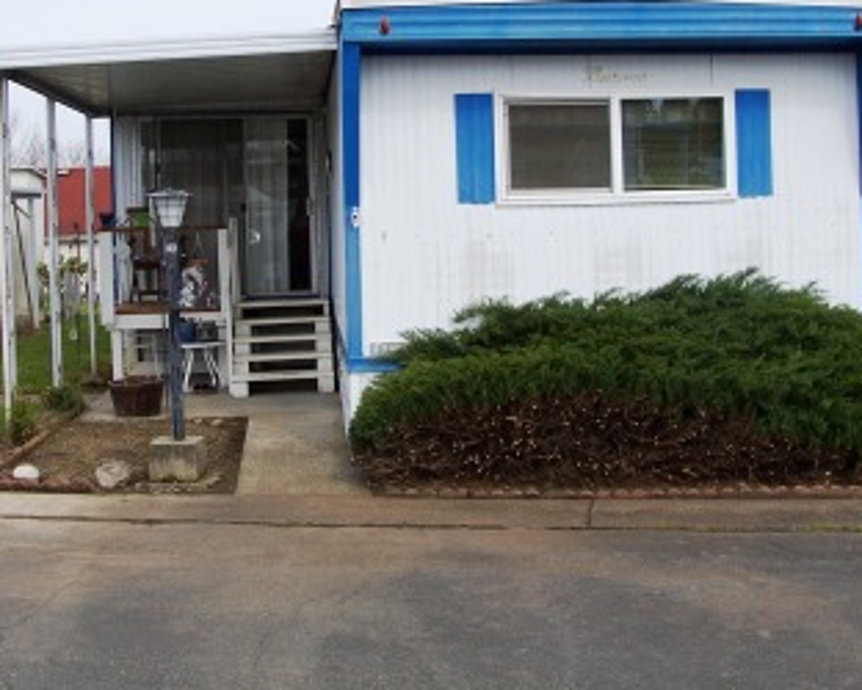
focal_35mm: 49
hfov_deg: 38.0
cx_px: 414
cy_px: 248
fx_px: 1251
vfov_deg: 30.7
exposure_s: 1/500
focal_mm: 6
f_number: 4
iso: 80
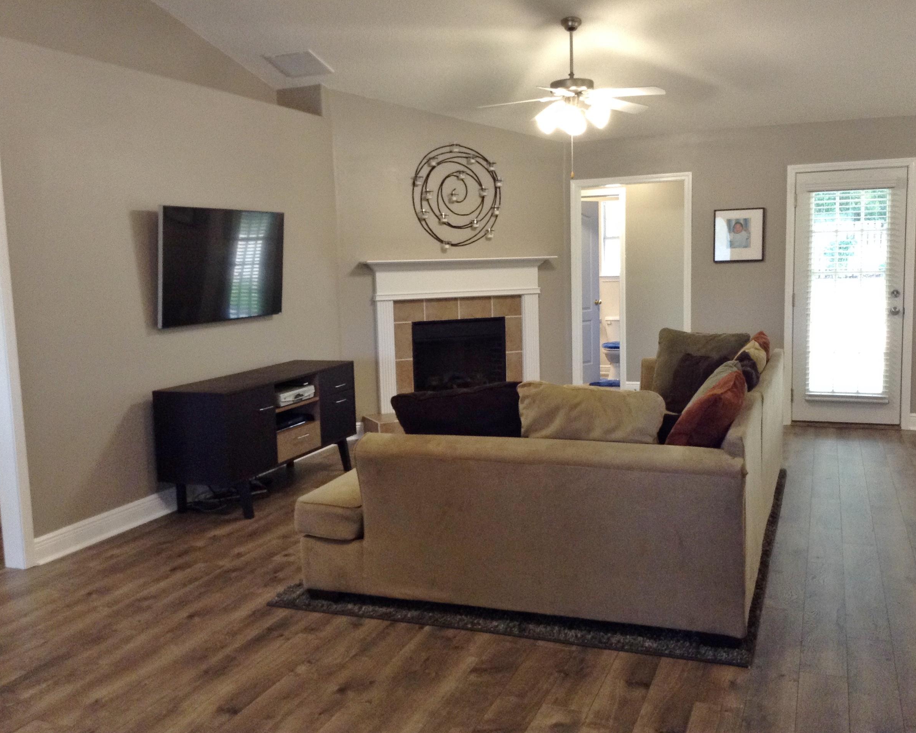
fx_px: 949
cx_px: 470
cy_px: 365
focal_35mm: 35
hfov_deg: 51.5
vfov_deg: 42.2
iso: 125
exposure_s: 1/24
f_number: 2.4
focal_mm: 3.3
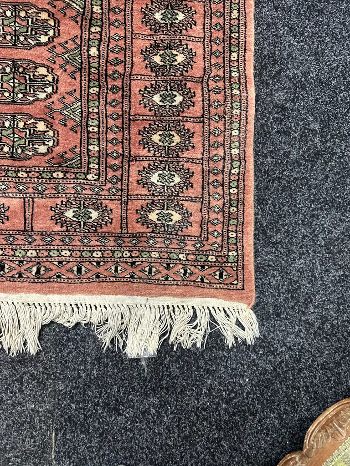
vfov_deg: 71.6
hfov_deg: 56.8
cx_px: 175
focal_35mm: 24
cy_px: 233
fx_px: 324
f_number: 1.78
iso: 400
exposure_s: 1/50
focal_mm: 6.86
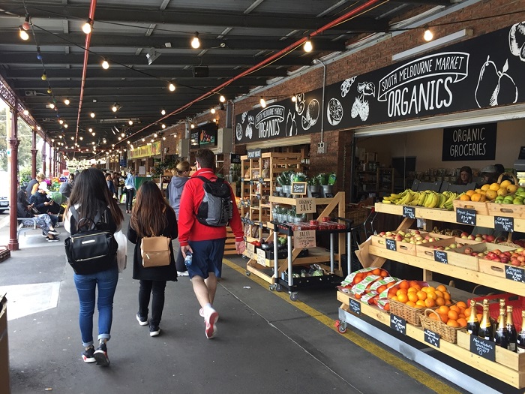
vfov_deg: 48.2
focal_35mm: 29
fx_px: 440
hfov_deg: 61.7
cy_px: 197
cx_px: 262
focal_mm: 4.15
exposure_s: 1/100
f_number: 2.2
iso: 50
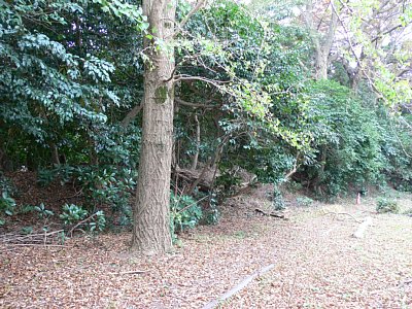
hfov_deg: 51.4
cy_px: 154
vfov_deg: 39.7
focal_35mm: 36
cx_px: 206
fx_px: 428
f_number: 2.8
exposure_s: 1/30
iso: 100
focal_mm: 7.6
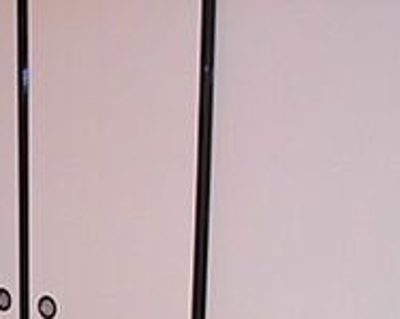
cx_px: -56
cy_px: 411
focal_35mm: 87
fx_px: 1028
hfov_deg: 20.8
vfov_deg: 16.7
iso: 100
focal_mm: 4.6
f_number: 3.5
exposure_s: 1/60
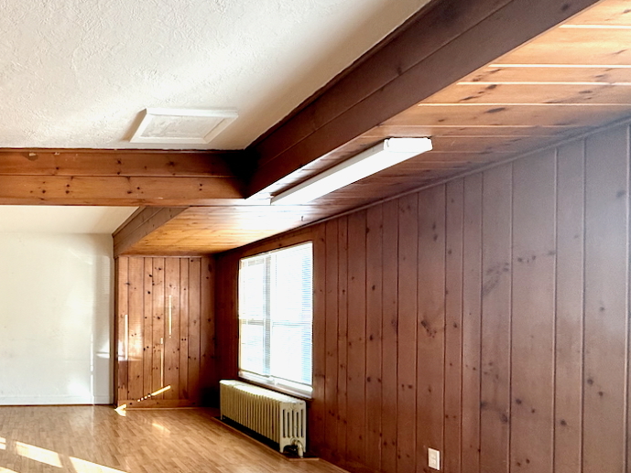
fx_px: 474
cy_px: 331
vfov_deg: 51.6
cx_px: 65
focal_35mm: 26
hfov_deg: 57.9
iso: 100
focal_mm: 2.22
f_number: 2.2
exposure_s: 1/99
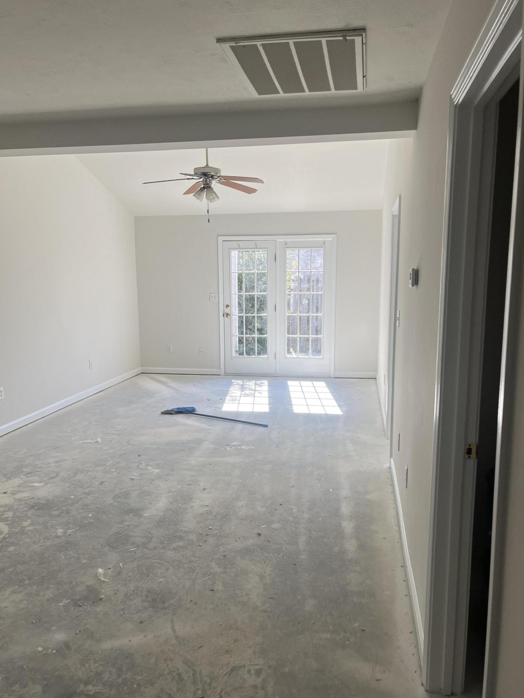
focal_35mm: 28
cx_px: 266
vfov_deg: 63.4
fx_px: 565
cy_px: 373
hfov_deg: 49.7
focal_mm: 5.1
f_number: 1.6
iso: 40
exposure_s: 1/245
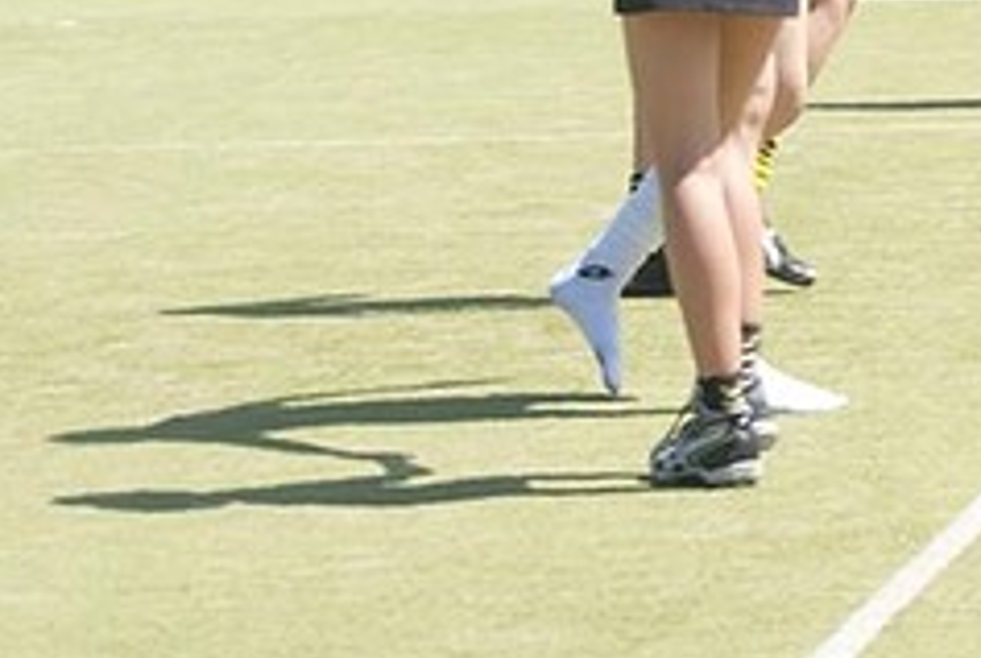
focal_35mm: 356
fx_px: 9724
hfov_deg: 5.7
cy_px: -615
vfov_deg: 3.8
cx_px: 1544
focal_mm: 55
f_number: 7.1
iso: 100
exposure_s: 1/200
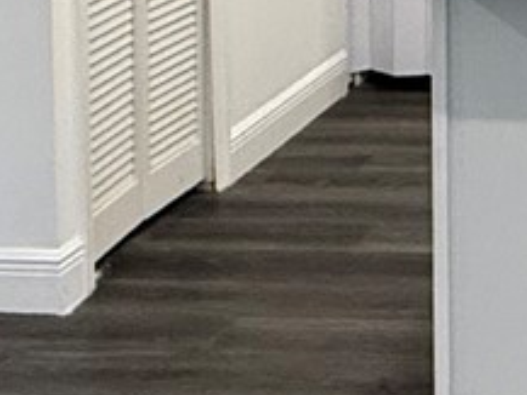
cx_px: 908
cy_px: -288
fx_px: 1569
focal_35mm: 103
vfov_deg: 13.1
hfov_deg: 16.4
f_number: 2.2
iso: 320
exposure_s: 1/120
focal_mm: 2.22
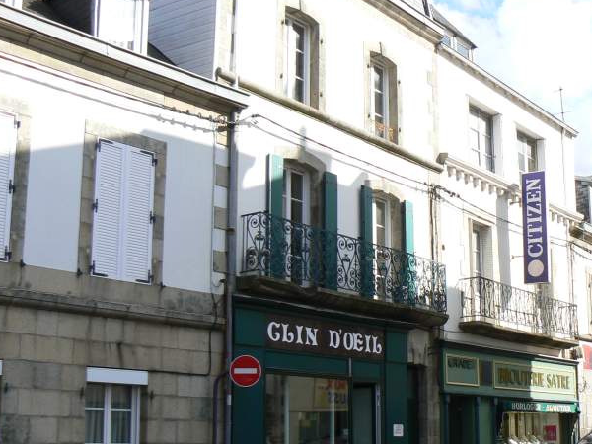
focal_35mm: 54
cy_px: 272
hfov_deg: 35.3
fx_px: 924
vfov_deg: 27.0
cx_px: 387
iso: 100
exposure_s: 1/1000
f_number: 2.8
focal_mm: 6
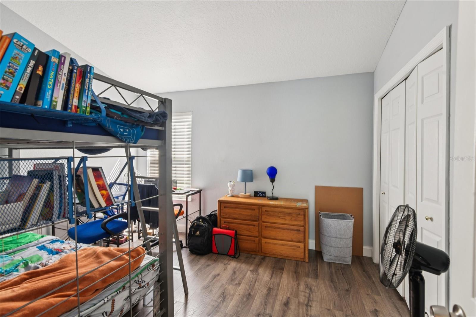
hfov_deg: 96.7
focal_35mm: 16
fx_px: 211
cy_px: 158
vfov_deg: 73.7
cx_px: 238
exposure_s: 1/6
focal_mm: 16
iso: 400
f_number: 8
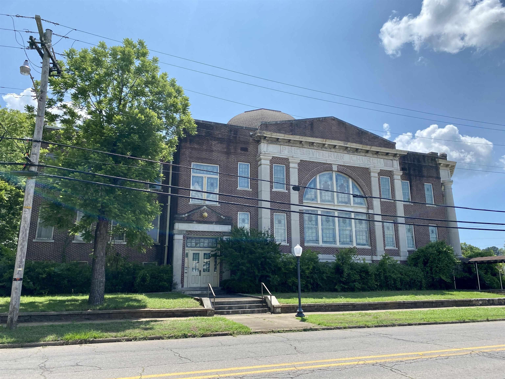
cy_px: 190
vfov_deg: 53.1
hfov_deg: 67.3
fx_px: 379
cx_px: 252
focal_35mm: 26
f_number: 1.8
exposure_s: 1/3125
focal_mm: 4.25
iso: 32
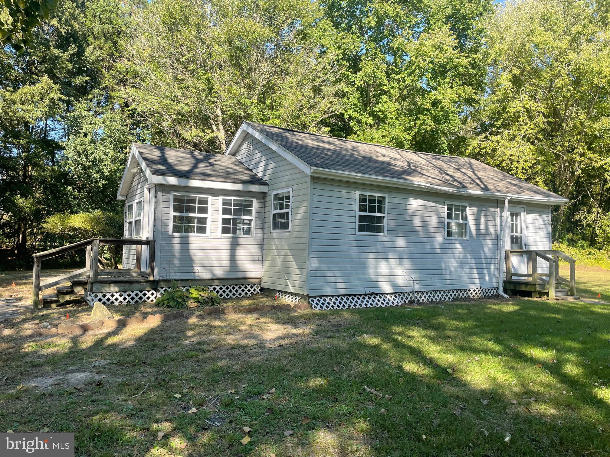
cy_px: 228
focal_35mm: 26
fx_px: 458
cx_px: 305
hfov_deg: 67.3
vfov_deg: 53.1
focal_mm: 4.2
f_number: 1.6
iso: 32
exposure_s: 1/807
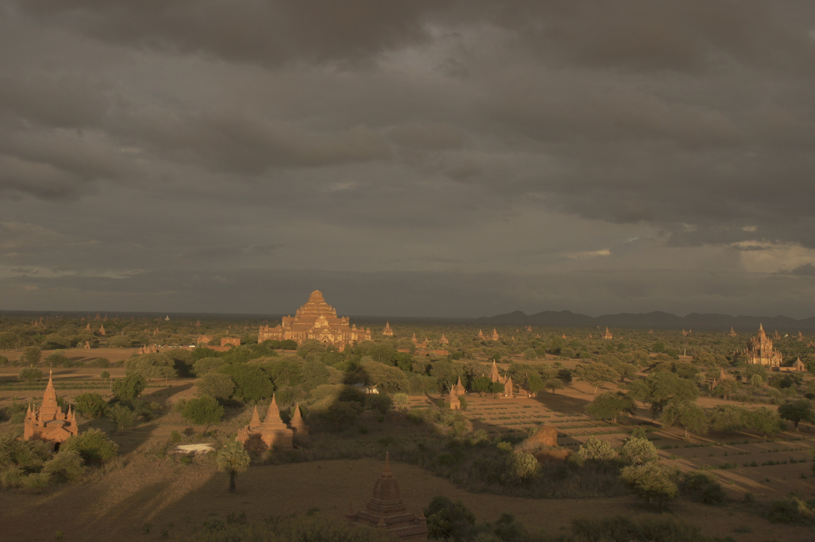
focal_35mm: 38
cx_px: 408
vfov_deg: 35.4
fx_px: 848
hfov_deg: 51.3
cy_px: 271
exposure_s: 1/320
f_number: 8
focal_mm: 25
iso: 200
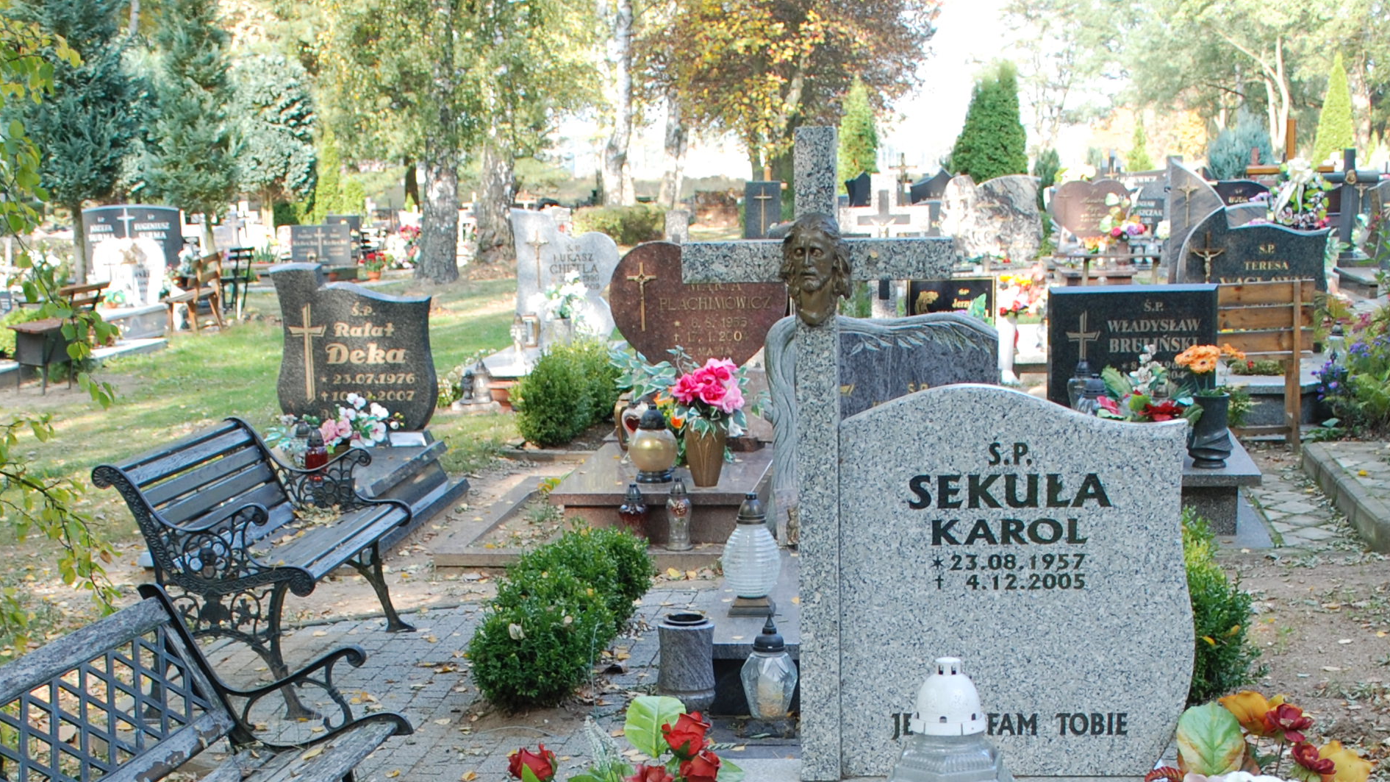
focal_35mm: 58
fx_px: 2137
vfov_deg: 20.0
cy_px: 817
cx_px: 643
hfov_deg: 36.0
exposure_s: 1/125
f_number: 5.6
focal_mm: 18
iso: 200
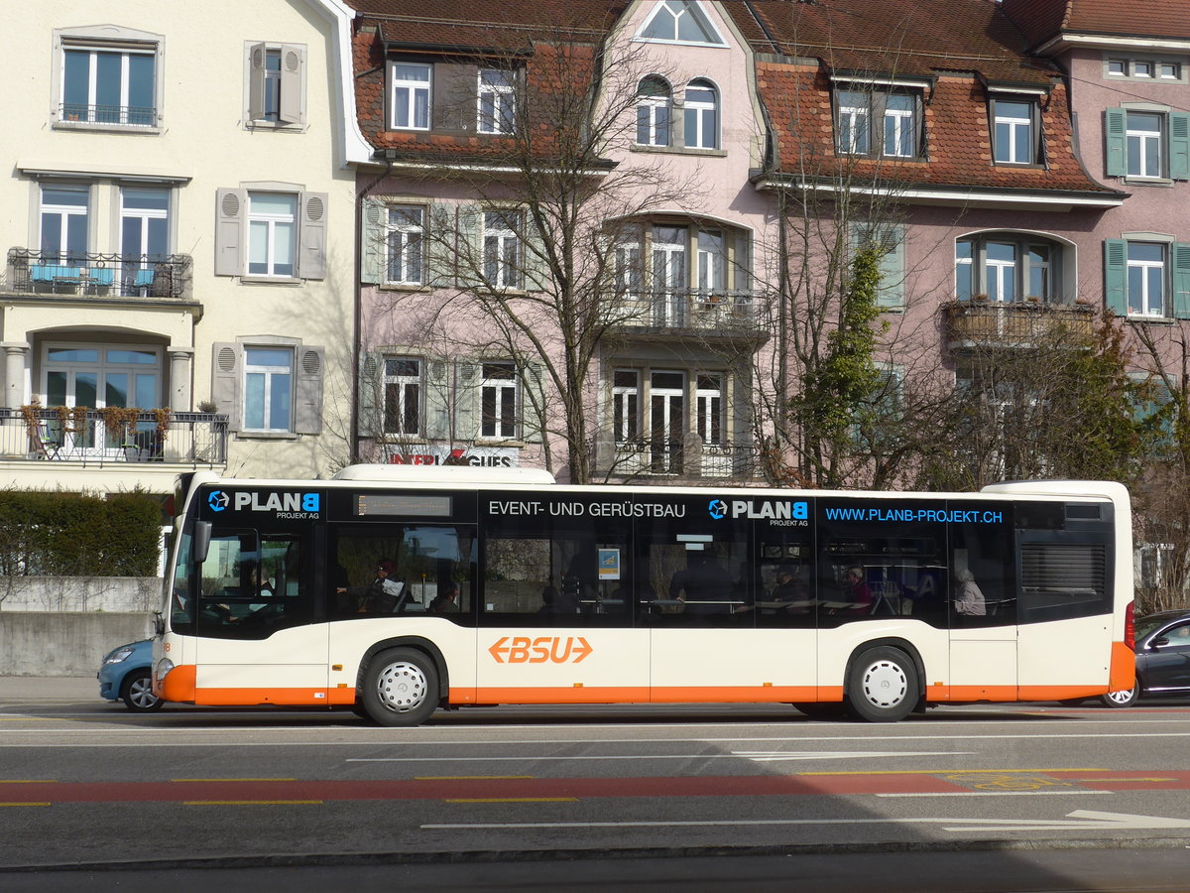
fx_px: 2028
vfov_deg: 24.8
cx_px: 595
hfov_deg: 32.7
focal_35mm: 59
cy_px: 446
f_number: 3.5
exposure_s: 1/1300
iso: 80
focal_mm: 12
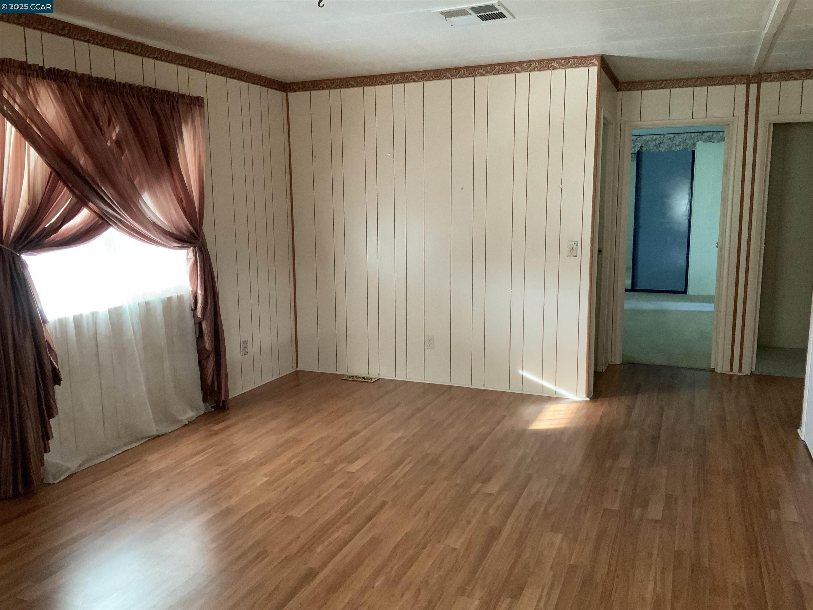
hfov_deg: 61.7
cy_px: 305
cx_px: 406
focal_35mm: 29
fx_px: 681
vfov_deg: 48.2
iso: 250
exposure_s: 1/60
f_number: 1.8
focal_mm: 3
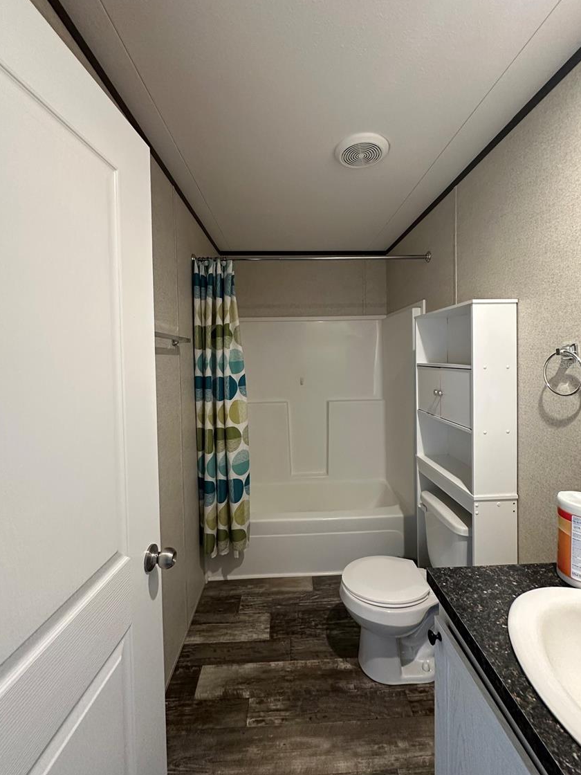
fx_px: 336
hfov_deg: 81.7
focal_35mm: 15
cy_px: 363
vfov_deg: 98.0
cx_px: 297
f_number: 2.2
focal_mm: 2.22
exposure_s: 1/60
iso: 500
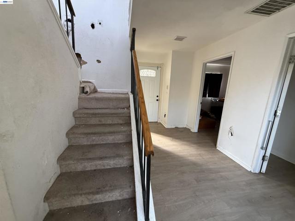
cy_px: 110
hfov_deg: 102.1
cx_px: 148
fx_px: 119
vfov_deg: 85.7
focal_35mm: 14
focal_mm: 2.22
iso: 250
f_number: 2.2
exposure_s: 1/99
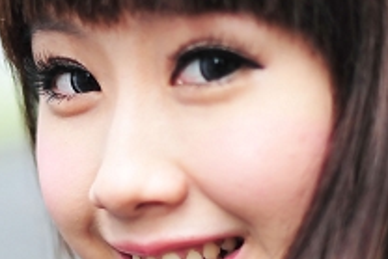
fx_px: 2071
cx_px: 160
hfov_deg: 10.7
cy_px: 158
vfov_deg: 7.2
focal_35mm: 192
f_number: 1.6
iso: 400
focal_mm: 50
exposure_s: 1/320
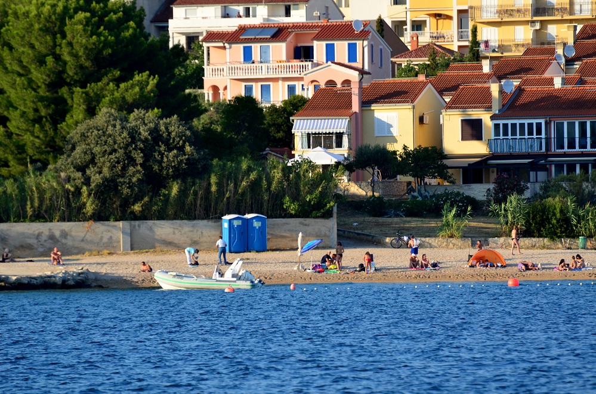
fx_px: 7432
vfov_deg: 3.0
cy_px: 197
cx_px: 298
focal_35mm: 450
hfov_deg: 4.6
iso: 400
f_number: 6.3
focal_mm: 300
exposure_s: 1/800
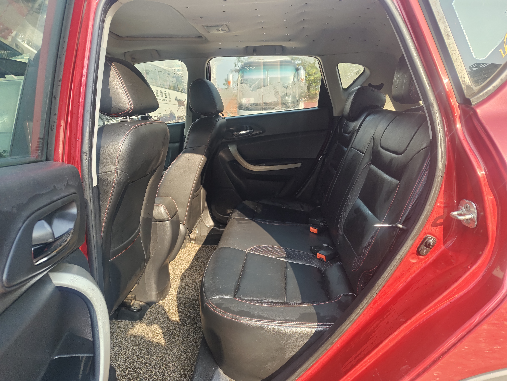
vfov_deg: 58.9
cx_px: 254
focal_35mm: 23
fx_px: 337
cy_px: 190
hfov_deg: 73.9
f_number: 1.88
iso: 616
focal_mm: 5.56
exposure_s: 1/577
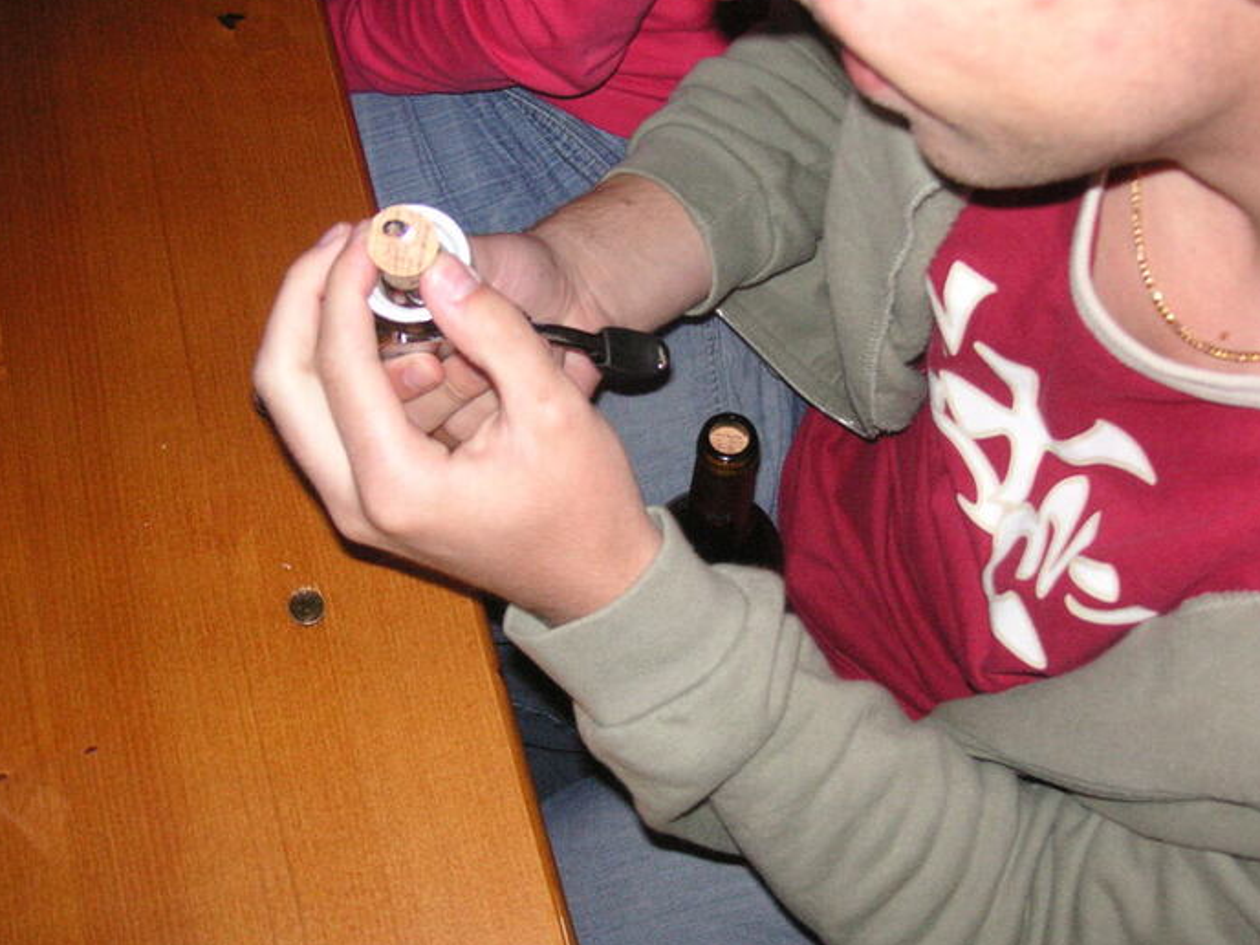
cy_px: 463
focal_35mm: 43
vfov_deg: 33.6
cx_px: 654
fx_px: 1565
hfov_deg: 43.8
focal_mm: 6.1
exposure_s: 1/45
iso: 160
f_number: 2.8
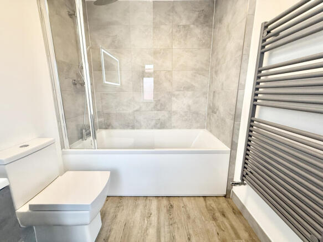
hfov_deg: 102.1
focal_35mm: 14
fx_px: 131
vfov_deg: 85.7
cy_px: 121
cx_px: 162
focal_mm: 2.22
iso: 250
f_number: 2.2
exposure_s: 1/100
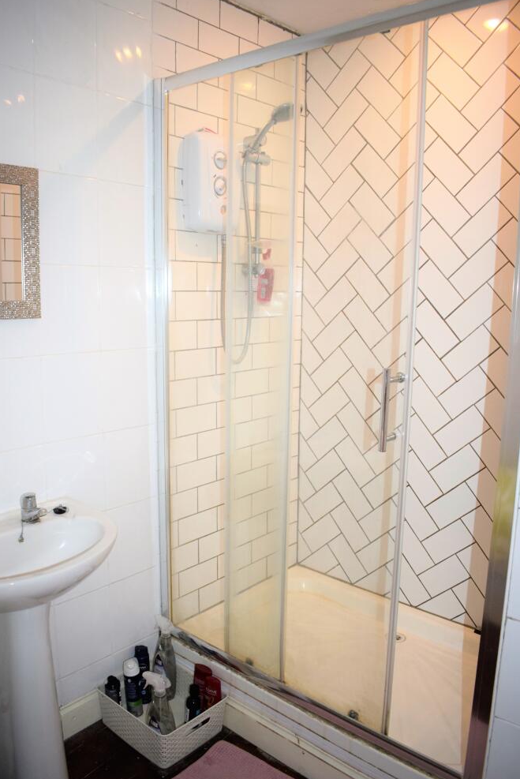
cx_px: 253
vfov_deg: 65.4
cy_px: 399
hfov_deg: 46.4
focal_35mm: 28
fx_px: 606
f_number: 3.5
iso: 1000
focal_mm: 18
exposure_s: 1/60
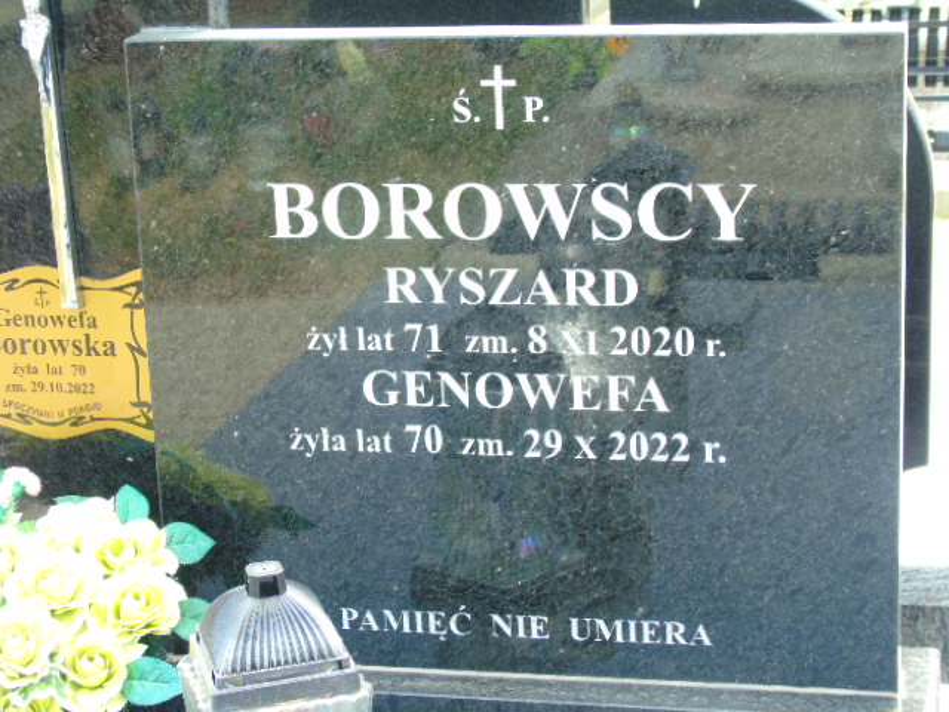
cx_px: 474
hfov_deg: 23.8
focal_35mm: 82
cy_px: 356
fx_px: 2248
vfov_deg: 18.0
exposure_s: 1/50
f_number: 4.1
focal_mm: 15
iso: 80
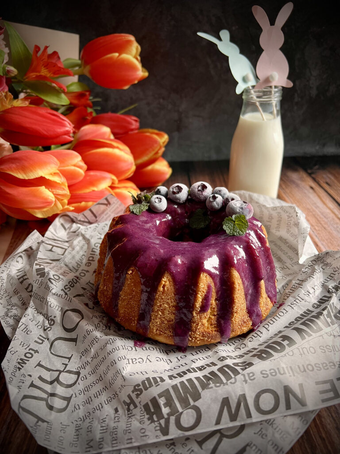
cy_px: 227
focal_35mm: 26
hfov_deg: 53.1
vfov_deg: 67.3
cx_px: 170
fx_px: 340
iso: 200
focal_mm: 5.7
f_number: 1.5
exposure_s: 1/60
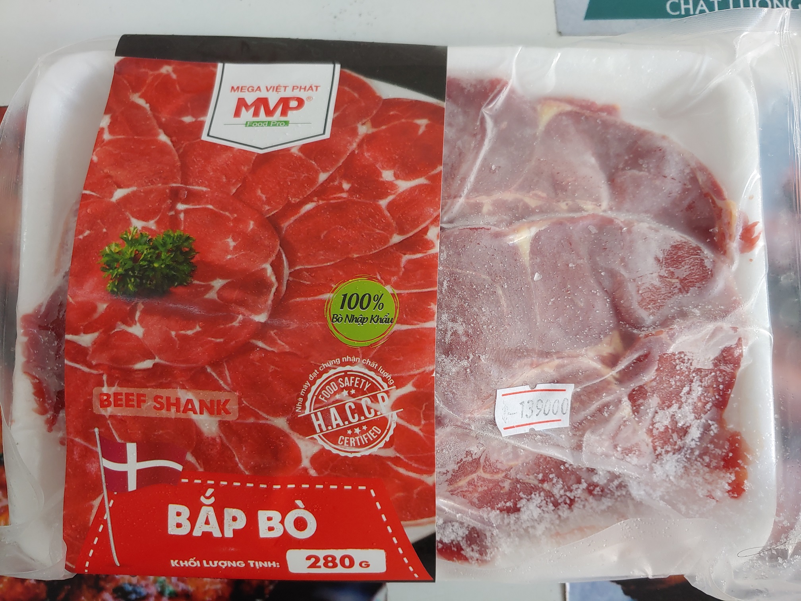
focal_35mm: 25
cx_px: 400
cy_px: 300
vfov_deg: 54.9
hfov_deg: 69.4
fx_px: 578
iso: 50
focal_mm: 4.23
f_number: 1.5
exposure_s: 1/60
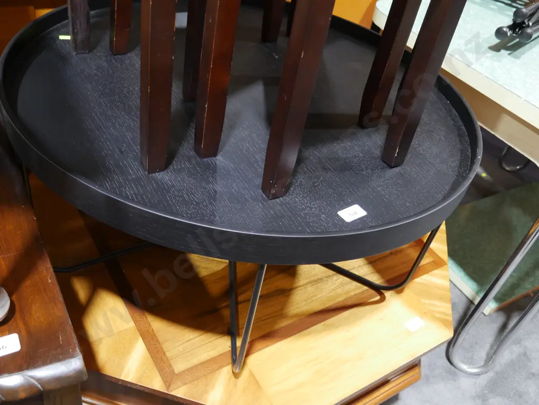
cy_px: 202
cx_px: 270
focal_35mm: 32
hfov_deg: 56.8
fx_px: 499
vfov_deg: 44.2
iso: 1250
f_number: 3.6
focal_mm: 16
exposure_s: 1/60
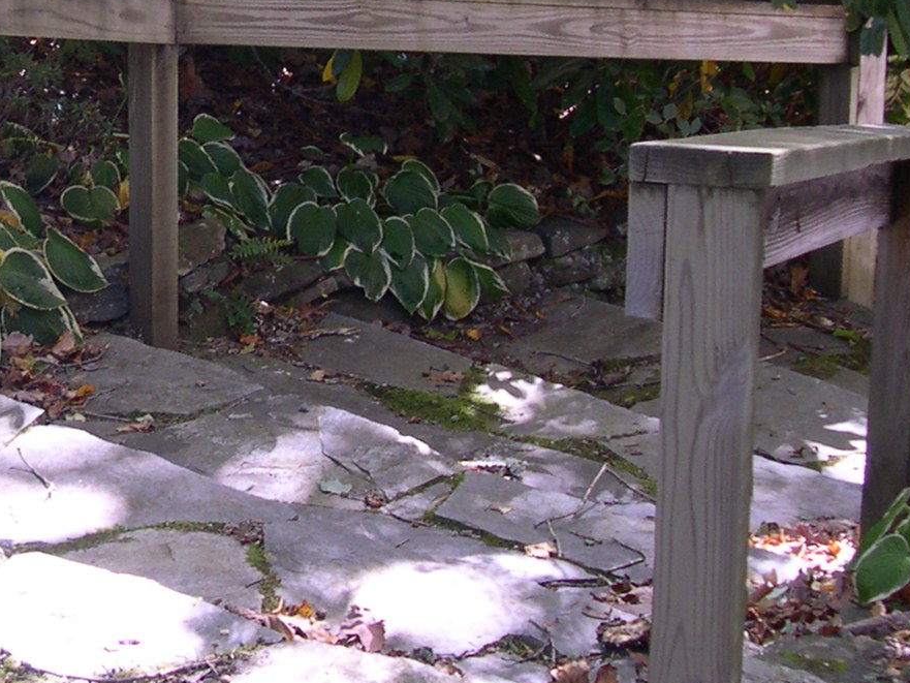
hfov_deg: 19.3
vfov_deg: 14.9
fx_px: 2577
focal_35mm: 98
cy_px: 8
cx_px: -54
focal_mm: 8
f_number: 2.8
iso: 100
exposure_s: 1/44.7
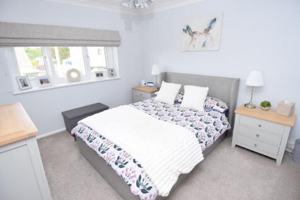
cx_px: 150
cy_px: 100
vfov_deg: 67.3
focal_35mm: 18
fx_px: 150
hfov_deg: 90.0
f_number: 4.5
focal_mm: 12
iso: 400
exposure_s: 1/80
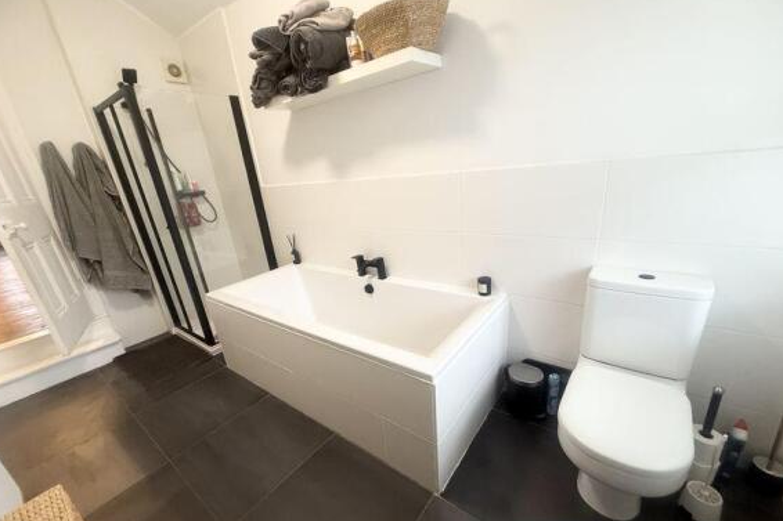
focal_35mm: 15
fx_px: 326
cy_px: 284
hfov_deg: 100.4
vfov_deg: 77.1
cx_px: 385
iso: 250
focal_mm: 2.22
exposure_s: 1/50
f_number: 2.2
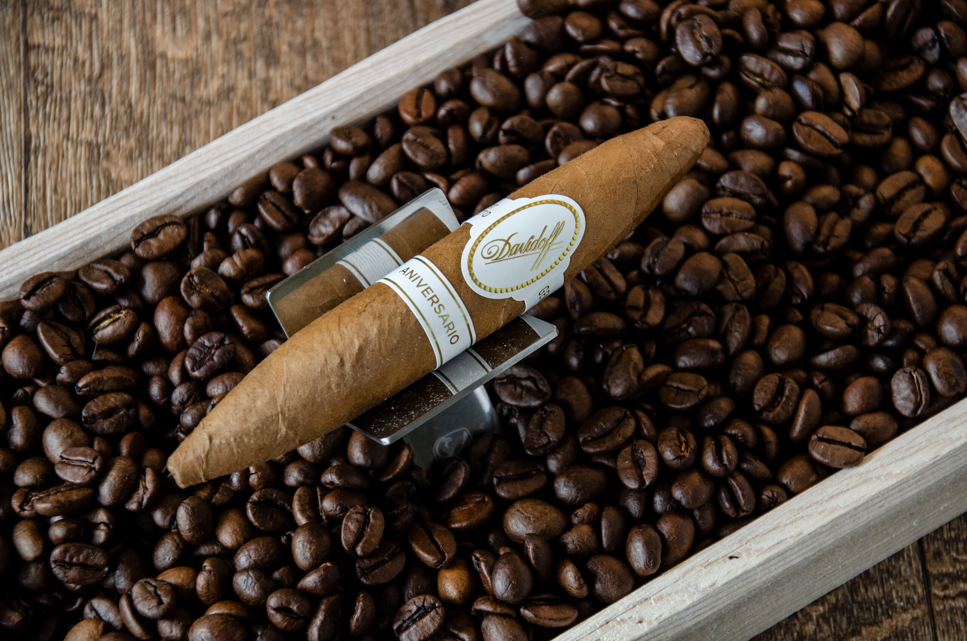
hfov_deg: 15.2
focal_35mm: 135
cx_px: 484
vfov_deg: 10.1
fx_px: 3619
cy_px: 320
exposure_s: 1/80
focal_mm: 90
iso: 800
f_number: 5.6
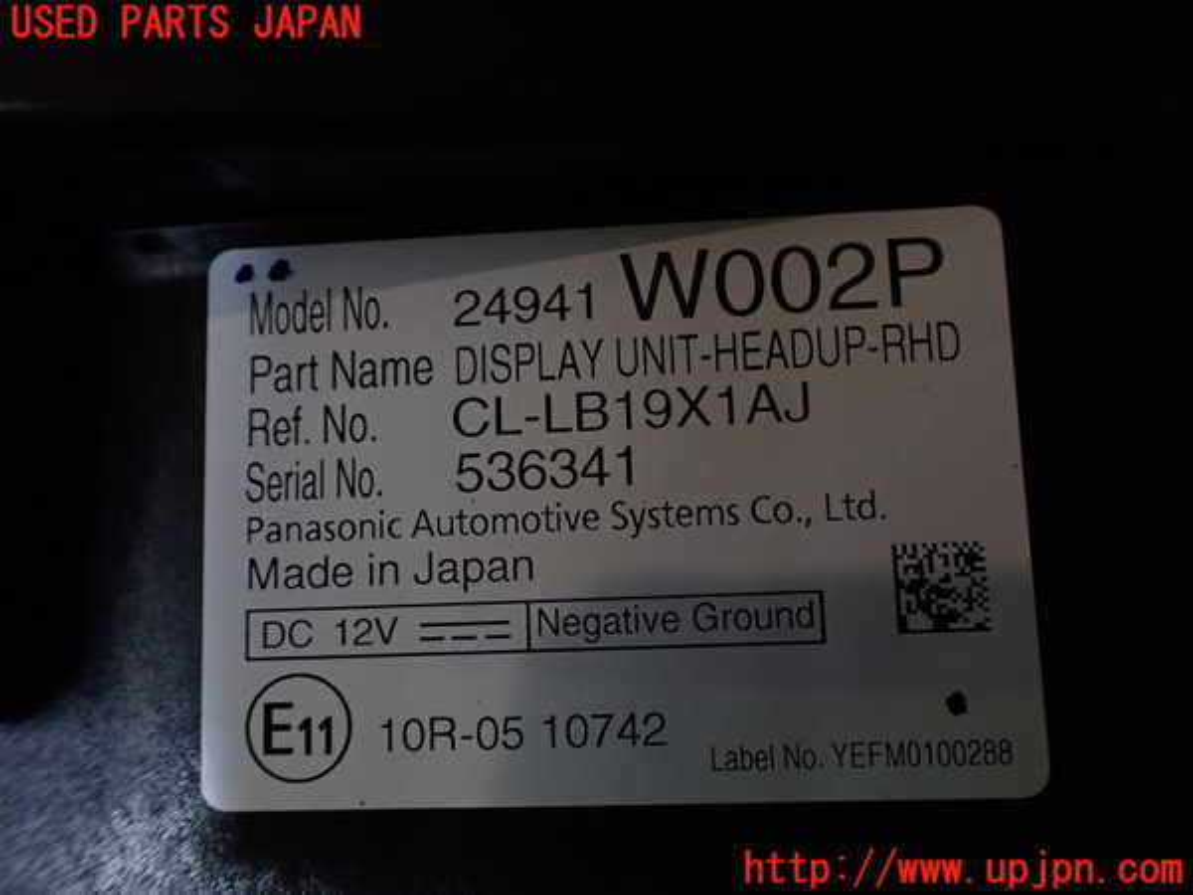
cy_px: 448
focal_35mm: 30
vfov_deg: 46.8
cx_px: 596
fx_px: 1034
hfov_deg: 60.0
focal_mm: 5.4
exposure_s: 1/125
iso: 400
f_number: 2.3
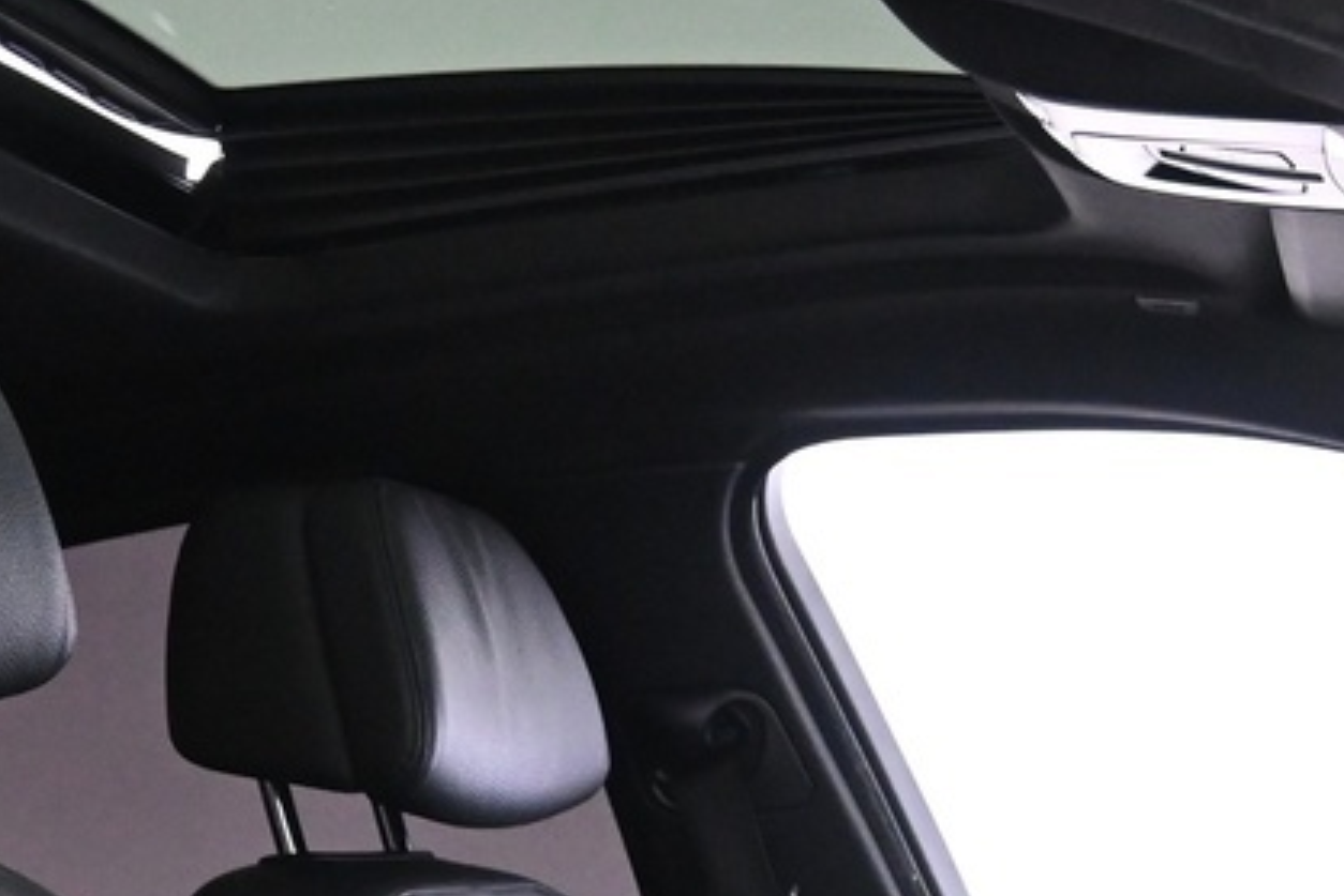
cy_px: 1699
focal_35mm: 93
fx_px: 3473
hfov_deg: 21.4
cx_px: 1193
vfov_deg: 13.1
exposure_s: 1/25
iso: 2500
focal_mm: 16
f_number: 3.5
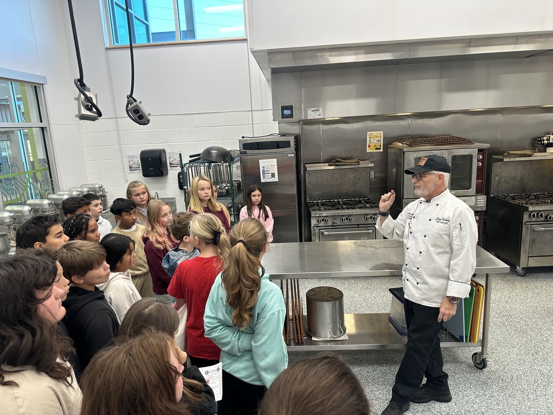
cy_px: 208
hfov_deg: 71.6
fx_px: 383
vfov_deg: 56.8
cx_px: 276
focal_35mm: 24
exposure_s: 1/100
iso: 64
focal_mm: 6.86
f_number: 1.78
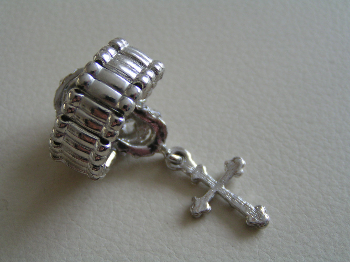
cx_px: 175
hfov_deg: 30.7
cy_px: 131
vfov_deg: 23.3
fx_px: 637
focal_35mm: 63
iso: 100
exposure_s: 1/60
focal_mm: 9.7
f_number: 3.2
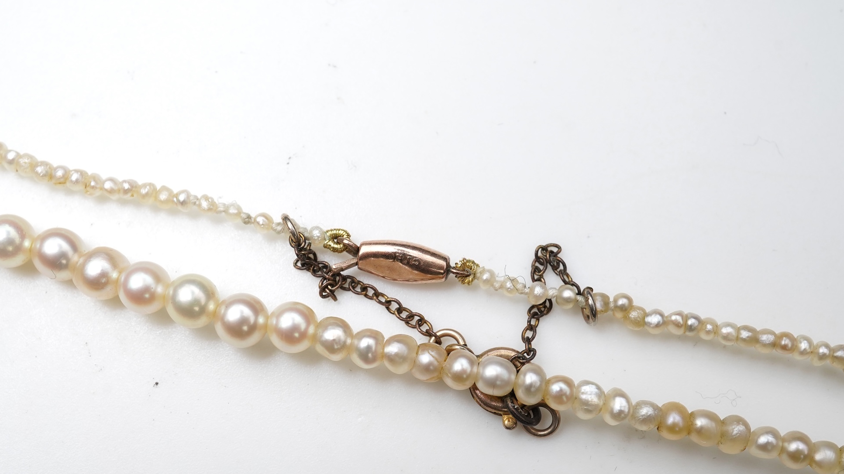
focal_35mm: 48
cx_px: 424
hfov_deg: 42.9
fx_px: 1074
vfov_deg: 24.9
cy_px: 284
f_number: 16
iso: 500
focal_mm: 30
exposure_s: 1/125
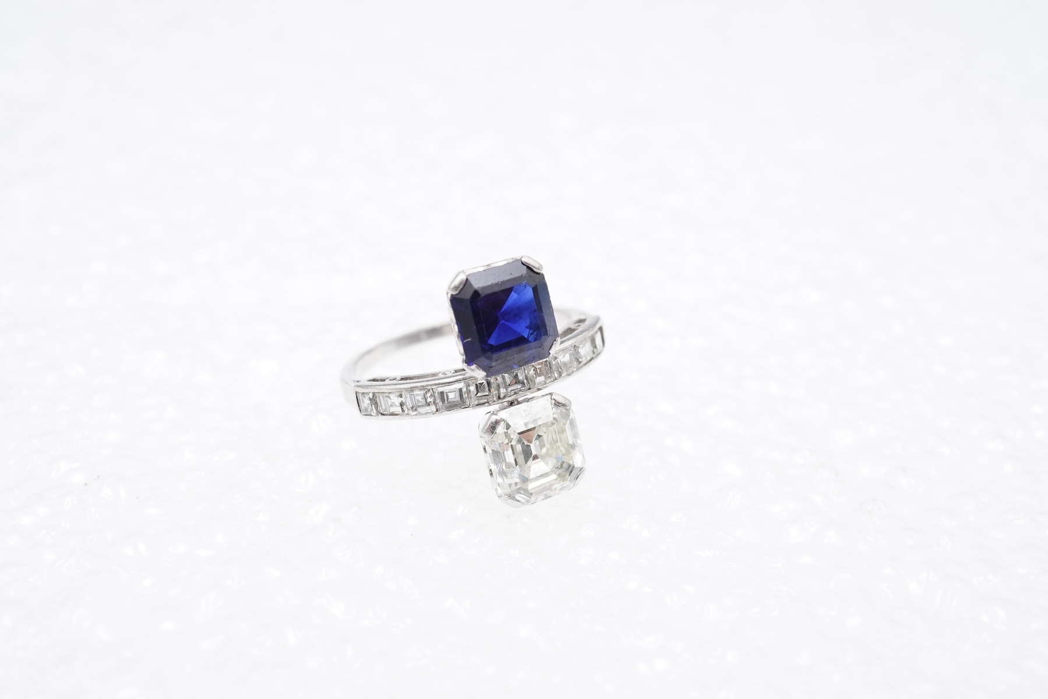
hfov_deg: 43.6
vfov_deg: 29.9
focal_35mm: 45
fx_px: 1310
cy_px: 350
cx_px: 524
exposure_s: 1/125
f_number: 16
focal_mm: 30
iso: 500
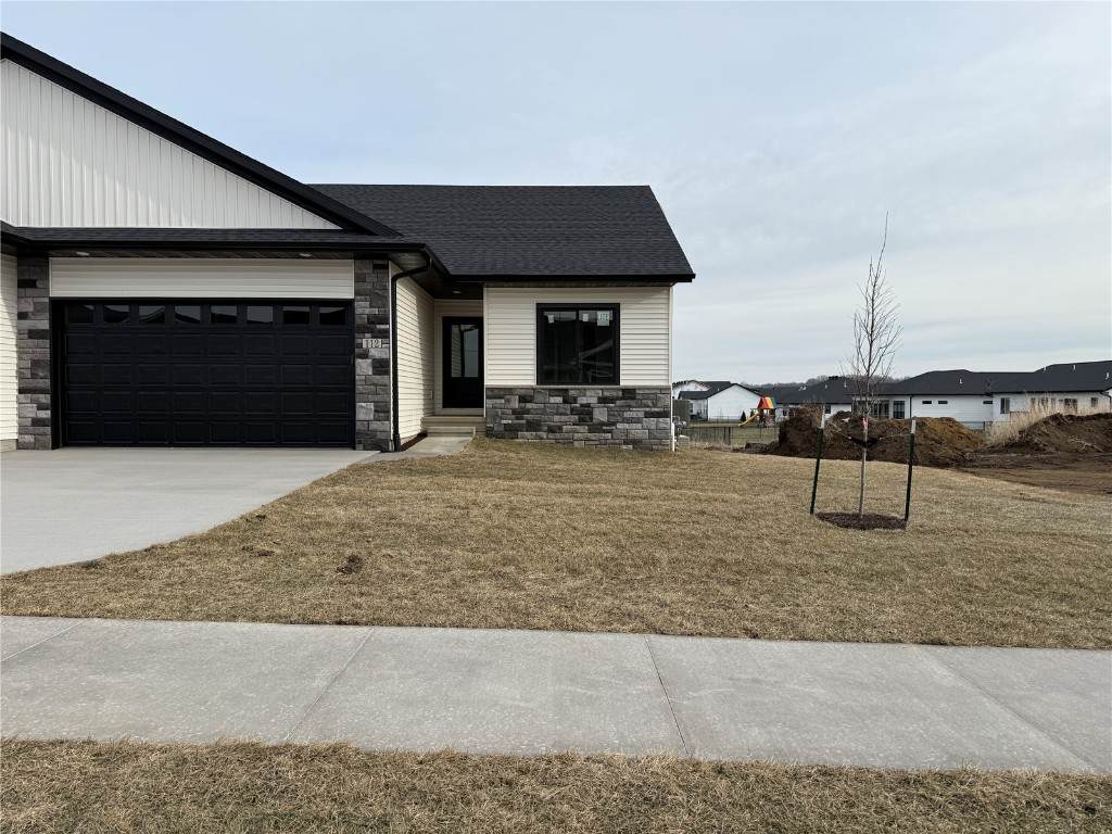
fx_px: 771
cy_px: 417
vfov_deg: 56.8
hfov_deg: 71.6
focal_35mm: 24
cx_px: 556
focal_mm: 6.76
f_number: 1.78
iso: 80
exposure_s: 1/4167
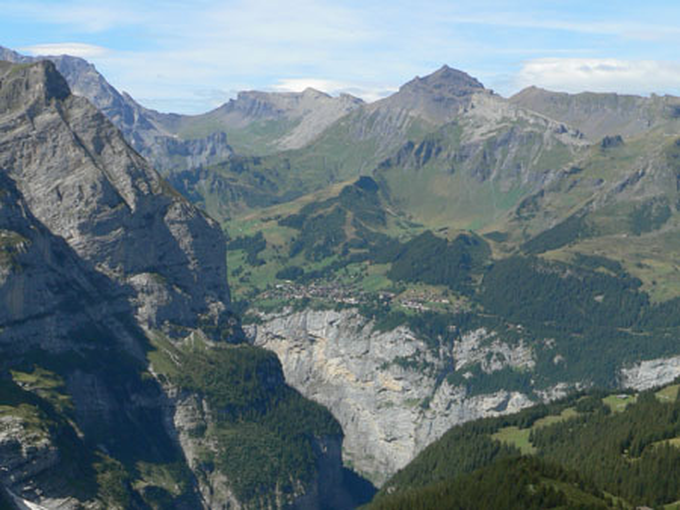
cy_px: 255
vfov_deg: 28.6
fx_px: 1002
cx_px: 340
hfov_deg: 37.5
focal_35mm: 51
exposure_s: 1/250
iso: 100
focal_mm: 8.5
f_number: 8
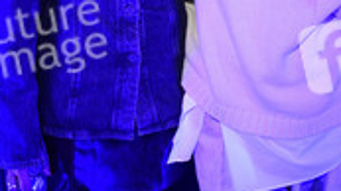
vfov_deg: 19.2
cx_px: 221
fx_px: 524
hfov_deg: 35.8
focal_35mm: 58
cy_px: -51
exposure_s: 1/30
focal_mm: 24
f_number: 5.6
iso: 2500
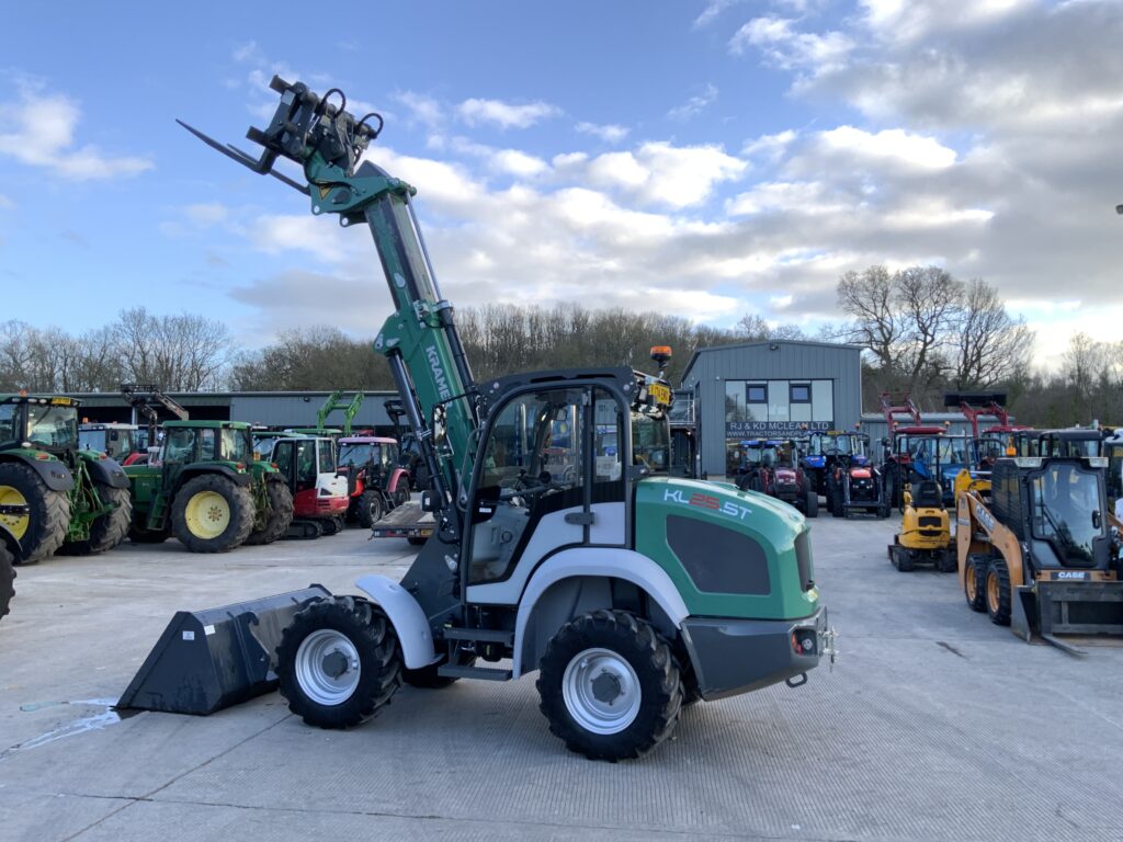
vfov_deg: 48.2
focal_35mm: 29
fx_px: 941
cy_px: 421
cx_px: 562
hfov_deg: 61.7
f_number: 1.8
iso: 20
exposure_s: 1/122
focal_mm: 3
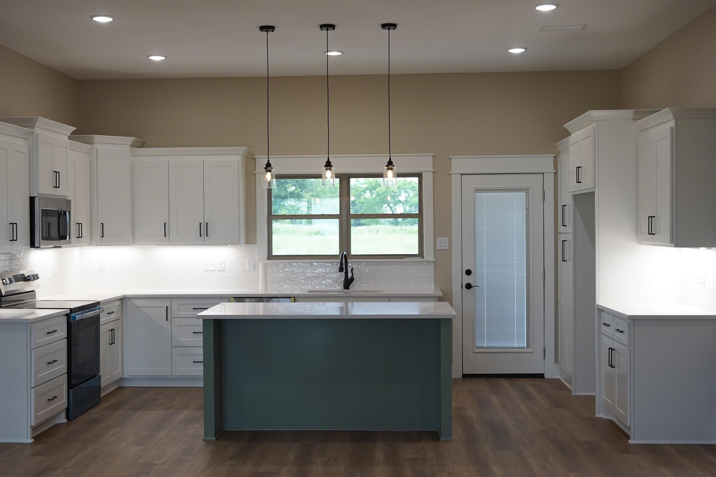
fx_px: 931
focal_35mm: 47
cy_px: 244
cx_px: 329
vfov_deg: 28.7
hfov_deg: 42.0
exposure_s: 1/160
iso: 400
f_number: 4
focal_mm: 39.7
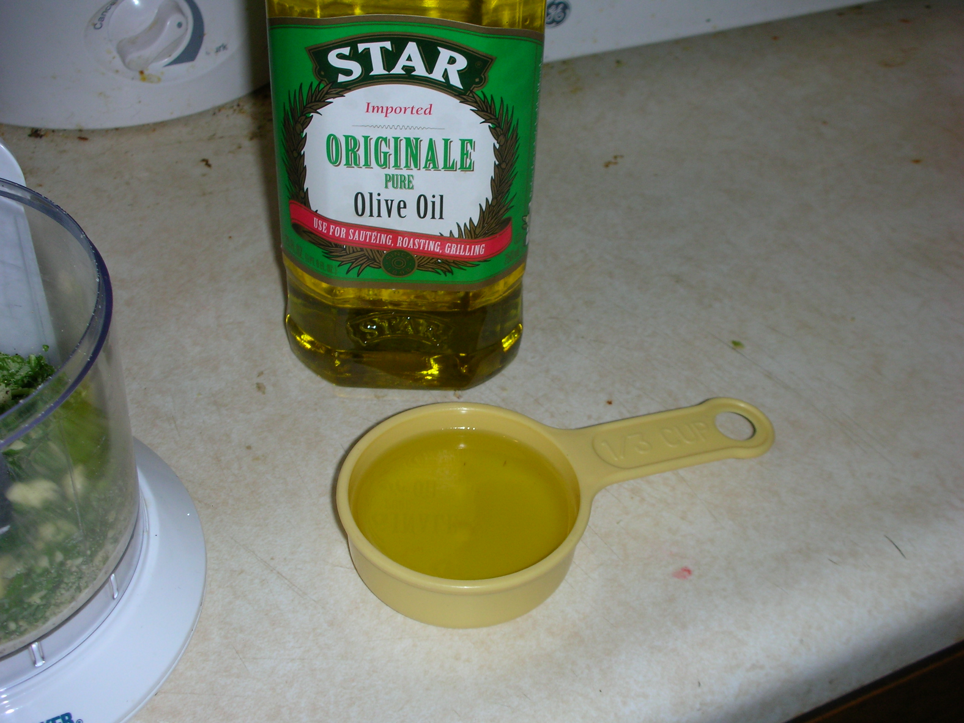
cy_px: 362
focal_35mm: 53
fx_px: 1476
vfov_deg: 27.5
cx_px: 482
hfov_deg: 36.2
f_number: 3.7
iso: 50
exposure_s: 1/60.1
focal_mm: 8.8
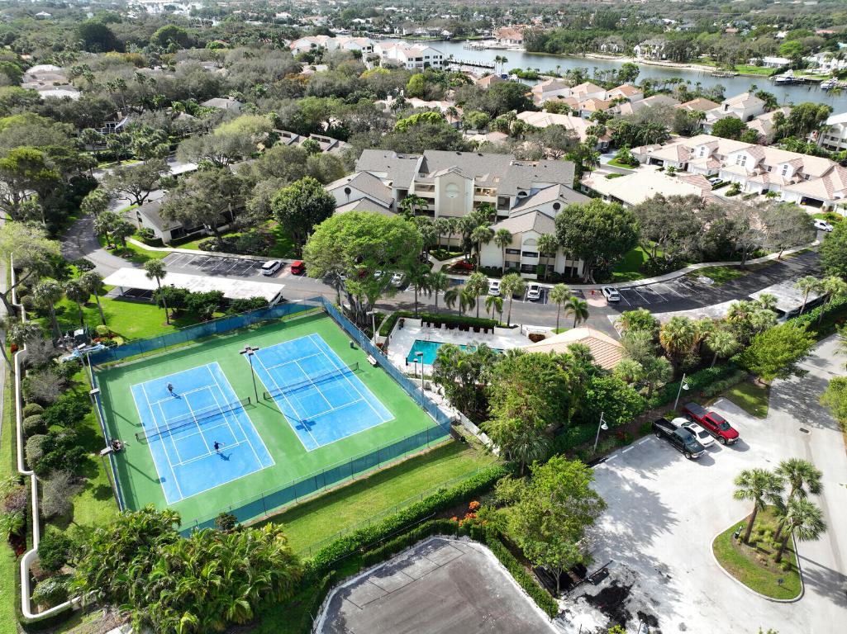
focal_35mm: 24
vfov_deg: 56.8
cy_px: 317
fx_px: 587
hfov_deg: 71.6
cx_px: 424
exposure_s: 1/800
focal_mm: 12.29
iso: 110
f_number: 2.8
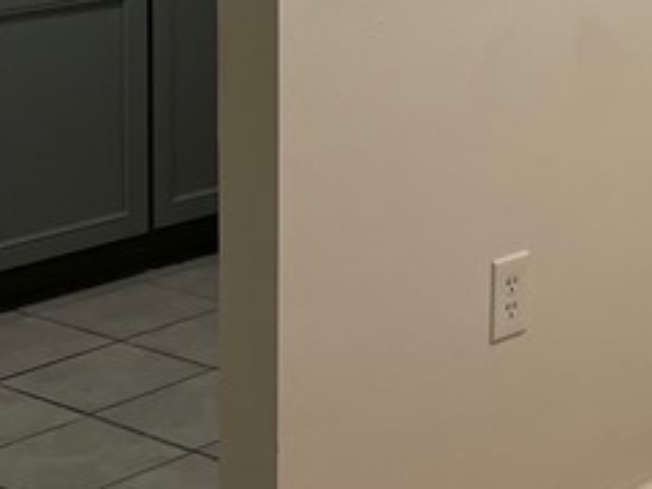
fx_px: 2091
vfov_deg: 12.9
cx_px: 796
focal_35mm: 111
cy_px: -155
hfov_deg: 16.9
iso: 125
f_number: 1.5
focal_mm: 5.7
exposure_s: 1/120
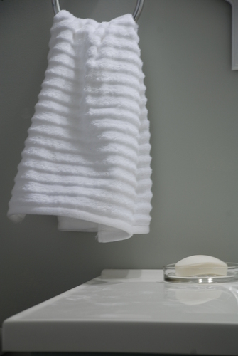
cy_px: 178
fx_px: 1186
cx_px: 119
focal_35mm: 120
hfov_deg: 11.5
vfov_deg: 17.0
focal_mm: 80
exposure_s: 1/5
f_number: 5.6
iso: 100
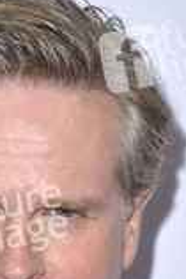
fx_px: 2959
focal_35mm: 381
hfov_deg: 3.6
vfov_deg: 5.4
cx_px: 29
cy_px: 316
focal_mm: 150
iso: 400
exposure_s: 1/250
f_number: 6.3
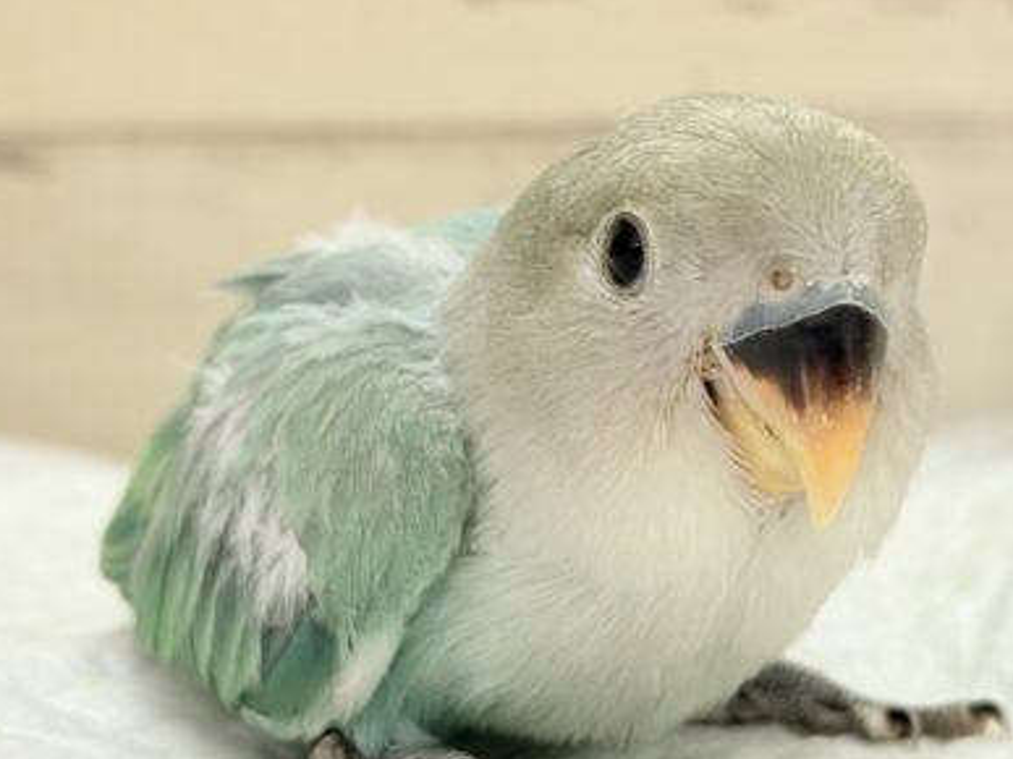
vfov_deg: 17.1
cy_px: 325
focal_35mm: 86
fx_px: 2516
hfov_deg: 22.7
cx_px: 657
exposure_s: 1/50
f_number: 1.6
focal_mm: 5.96
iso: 80
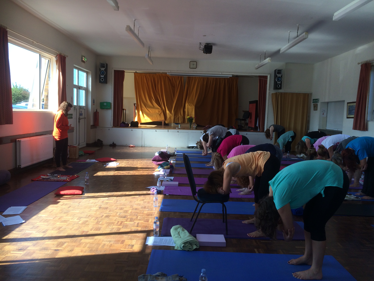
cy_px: 140
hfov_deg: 61.7
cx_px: 187
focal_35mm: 29
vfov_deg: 48.2
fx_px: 313
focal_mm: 4.15
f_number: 2.2
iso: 32
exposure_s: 1/222
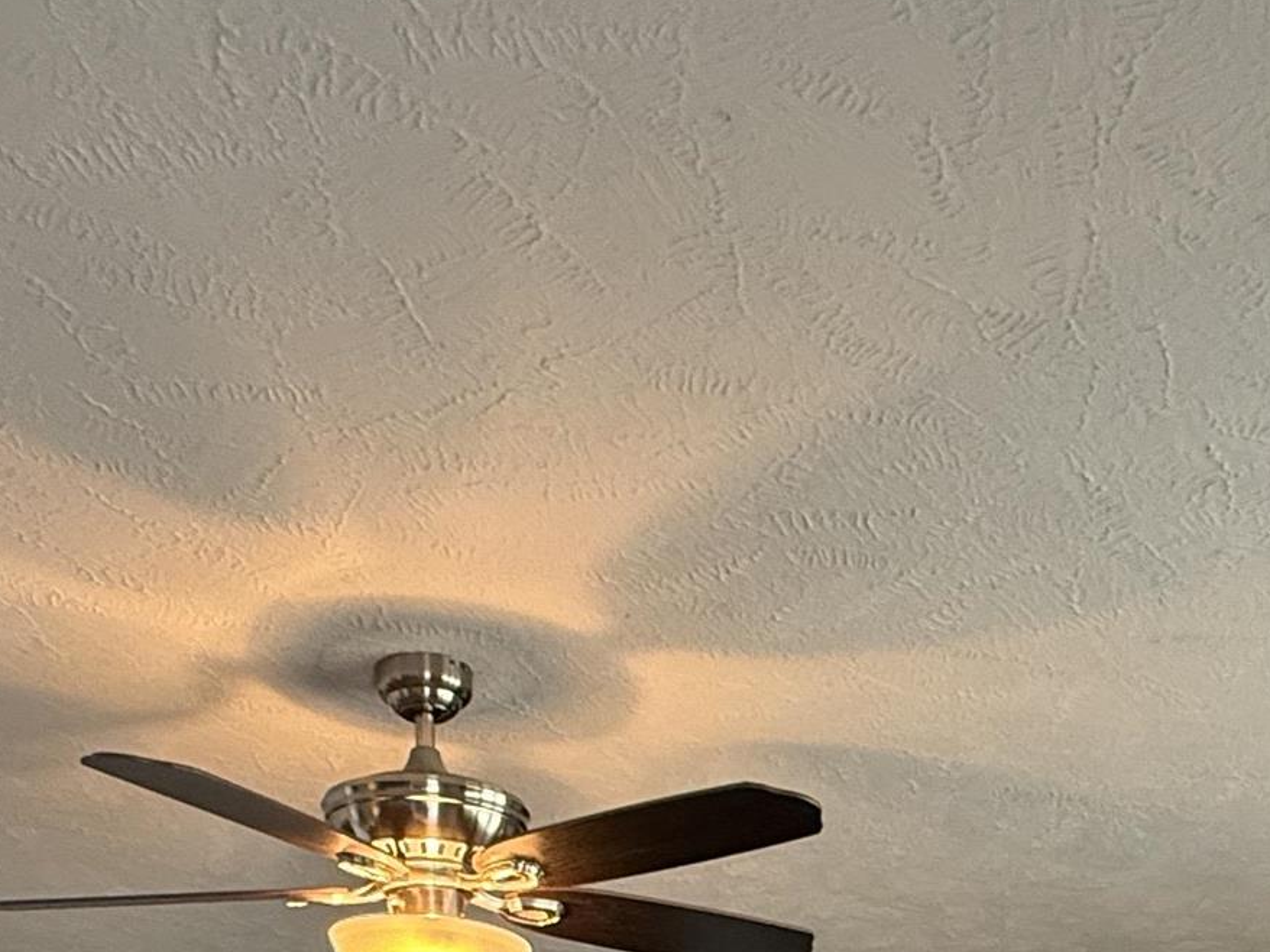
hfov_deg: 38.8
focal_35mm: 49
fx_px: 1797
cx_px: 754
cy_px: 1484
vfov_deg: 23.1
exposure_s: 1/99
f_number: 2.2
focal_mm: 2.22
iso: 320
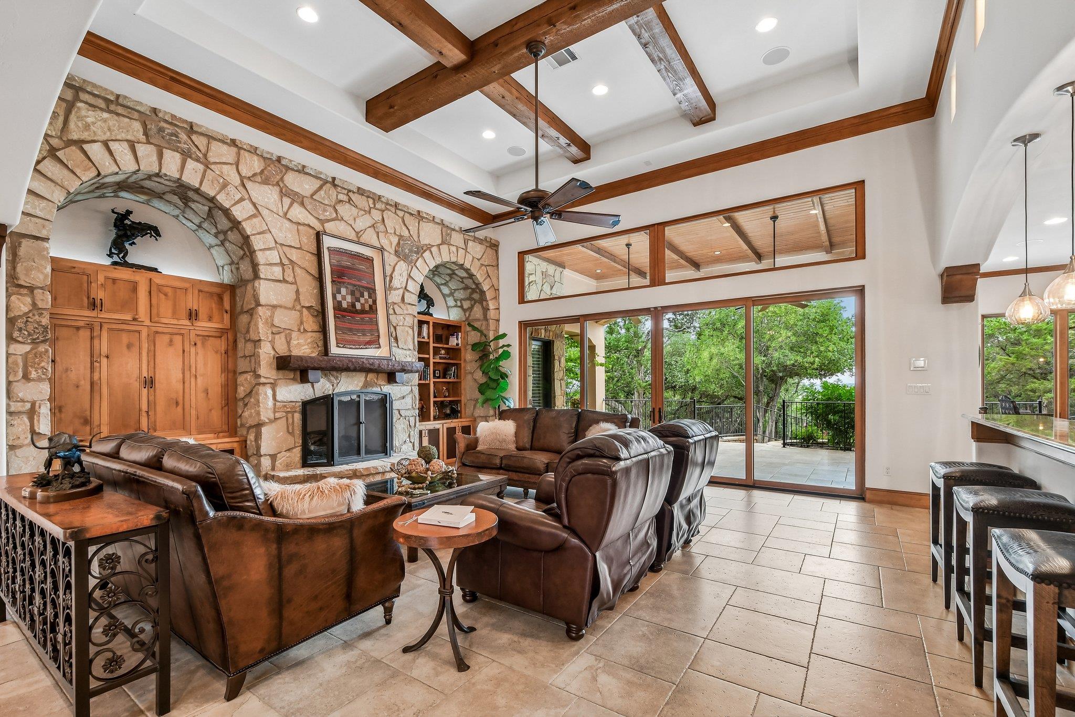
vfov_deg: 77.3
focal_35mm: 15
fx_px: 448
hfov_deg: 100.4
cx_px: 538
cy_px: 358
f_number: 8
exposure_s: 1/20
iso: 400
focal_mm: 10
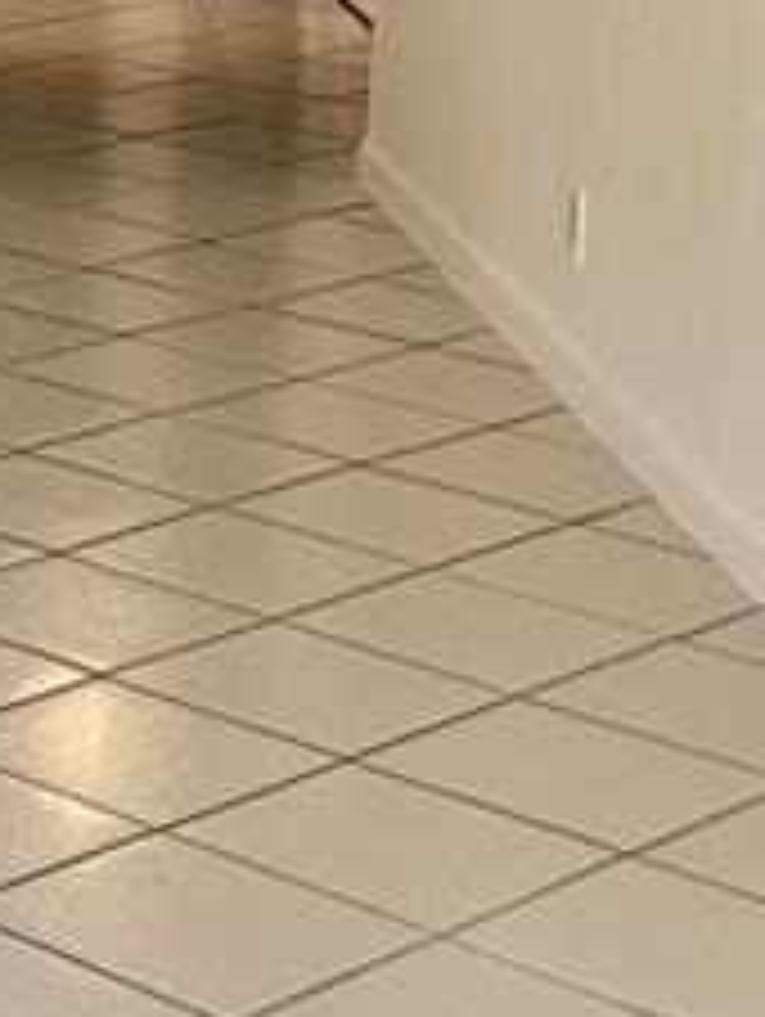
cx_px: -738
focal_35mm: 122
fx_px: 3588
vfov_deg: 15.8
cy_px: -50
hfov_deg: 11.1
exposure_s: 1/120
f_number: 1.8
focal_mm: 5.4
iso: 160
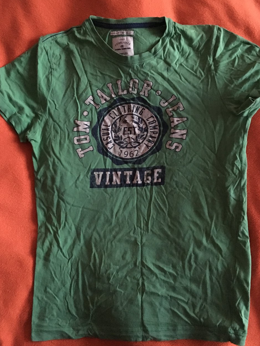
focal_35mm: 31
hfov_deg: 45.4
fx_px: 311
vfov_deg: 58.4
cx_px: 130
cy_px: 170
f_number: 2.2
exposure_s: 1/17
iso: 800
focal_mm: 4.15
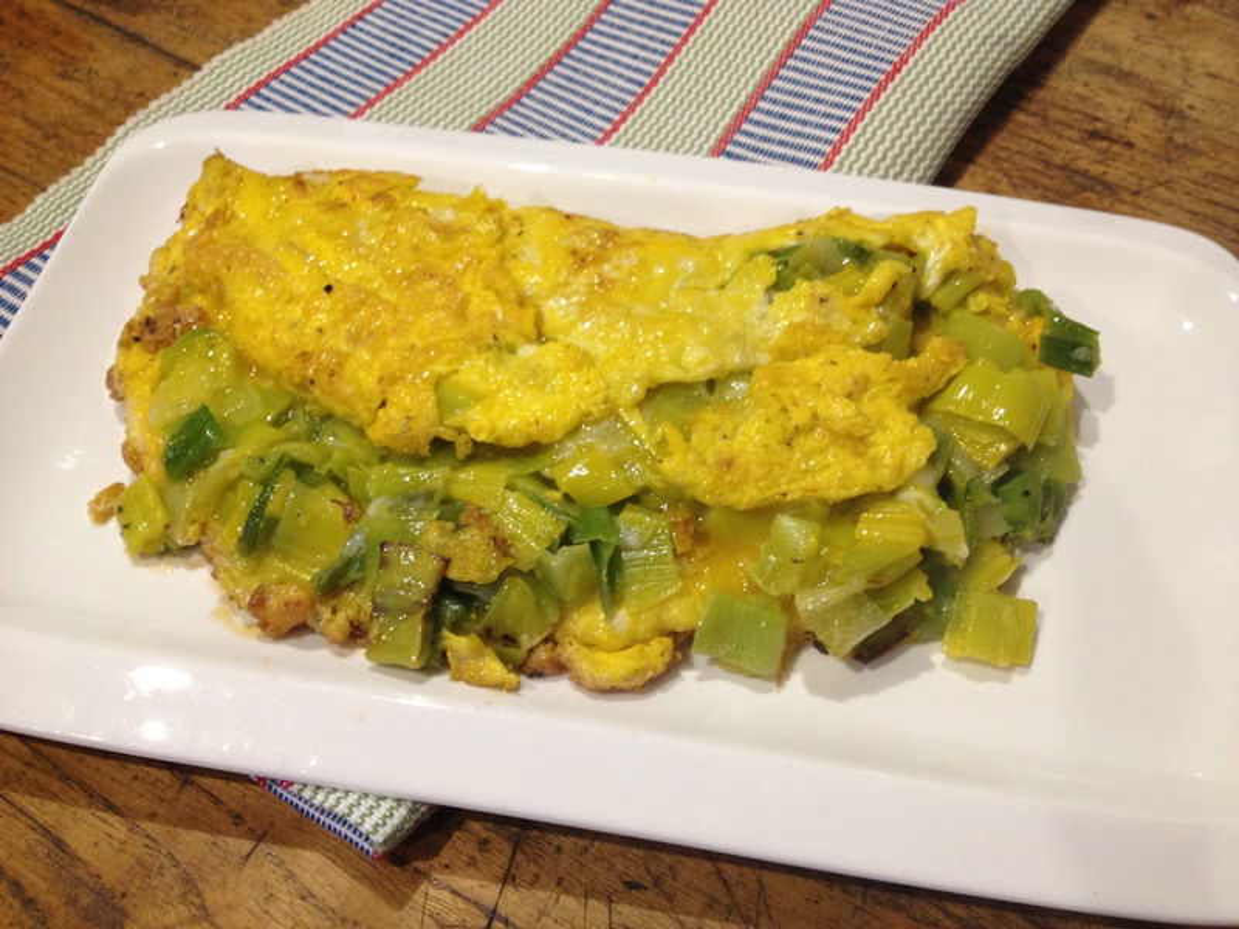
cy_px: 464
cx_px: 620
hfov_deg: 52.6
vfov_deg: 40.7
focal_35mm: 35
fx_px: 1253
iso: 125
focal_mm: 4.28
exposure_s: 1/20
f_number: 2.4
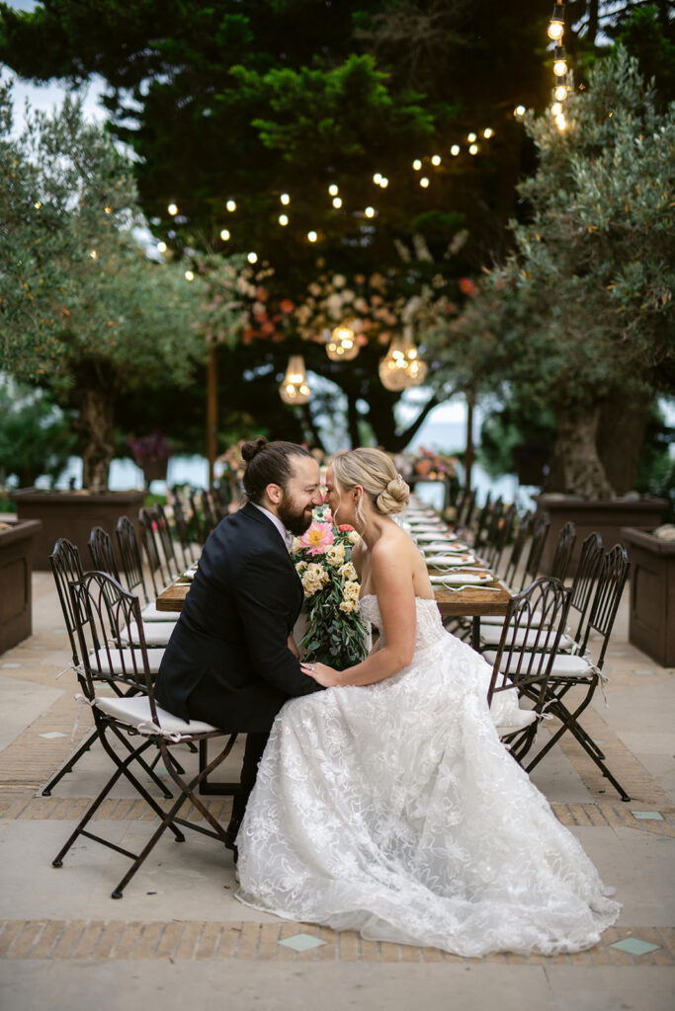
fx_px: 1406
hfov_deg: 27.0
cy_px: 506
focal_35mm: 50
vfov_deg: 39.6
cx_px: 338
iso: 160
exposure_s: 1/1000
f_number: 1.6
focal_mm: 50
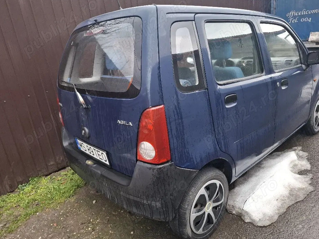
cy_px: 120
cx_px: 173
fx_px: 230
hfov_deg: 69.3
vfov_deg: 54.9
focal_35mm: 25
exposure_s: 1/100
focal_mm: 5.54
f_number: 1.8
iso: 64
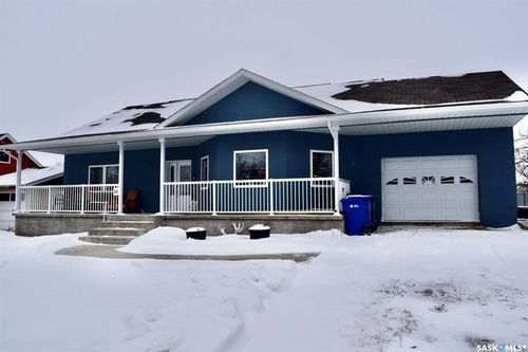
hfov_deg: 67.4
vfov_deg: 47.9
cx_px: 264
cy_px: 176
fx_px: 396
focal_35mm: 27
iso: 320
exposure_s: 1/500
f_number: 11
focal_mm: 18
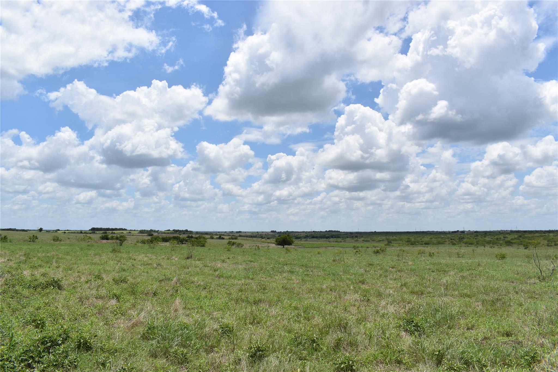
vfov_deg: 47.9
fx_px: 418
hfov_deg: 67.4
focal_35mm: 27
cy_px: 186
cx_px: 279
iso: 100
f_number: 10
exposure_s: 1/400
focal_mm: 18
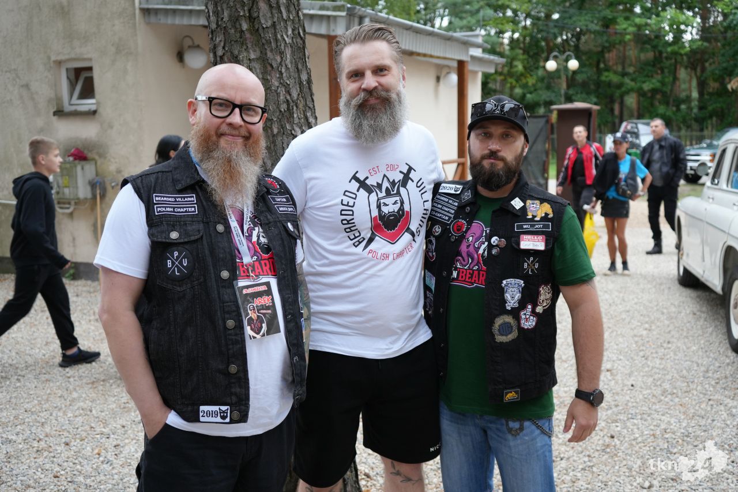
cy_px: 246
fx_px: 758
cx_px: 369
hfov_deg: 51.9
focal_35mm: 37
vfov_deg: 35.9
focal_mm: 37
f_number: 4
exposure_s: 1/160
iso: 640
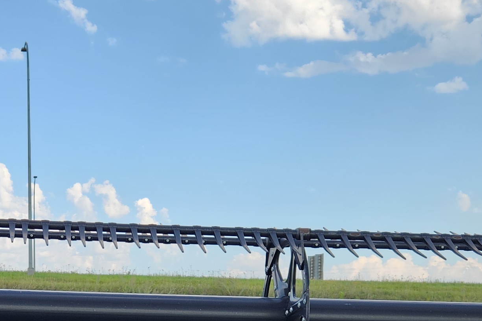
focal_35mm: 78
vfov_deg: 16.6
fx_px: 1044
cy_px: 406
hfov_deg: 25.2
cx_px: 51
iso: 20
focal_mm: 5.4
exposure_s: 1/758
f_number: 1.8
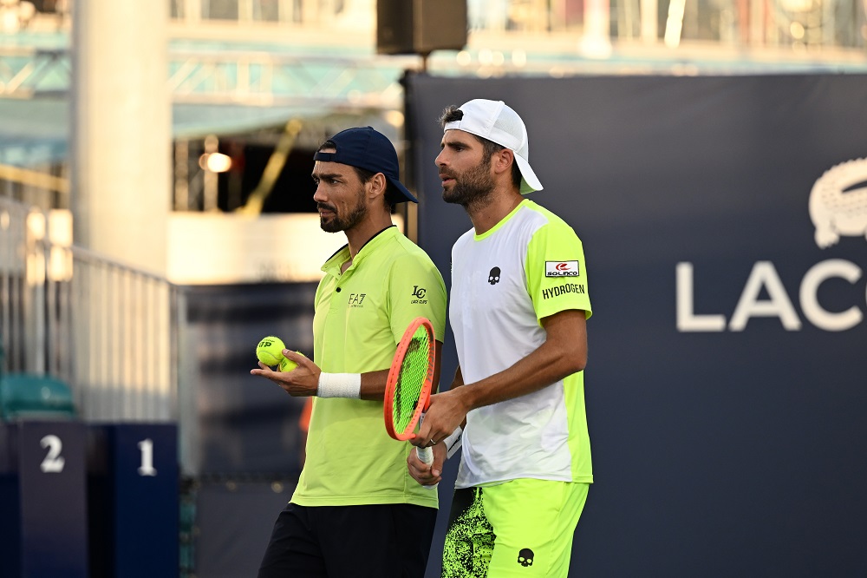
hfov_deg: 8.1
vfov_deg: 5.4
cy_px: 289
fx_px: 6139
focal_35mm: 255
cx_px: 434
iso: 640
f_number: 2.8
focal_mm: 170
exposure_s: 1/2500
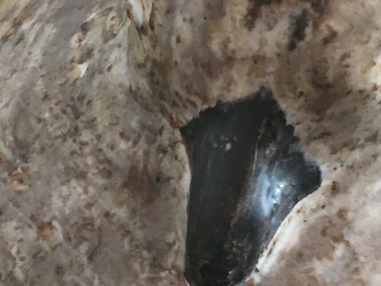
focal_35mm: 136
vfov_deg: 10.9
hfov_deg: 14.5
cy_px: 176
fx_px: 1497
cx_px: 146
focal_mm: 4.15
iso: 100
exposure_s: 1/33
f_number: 2.2
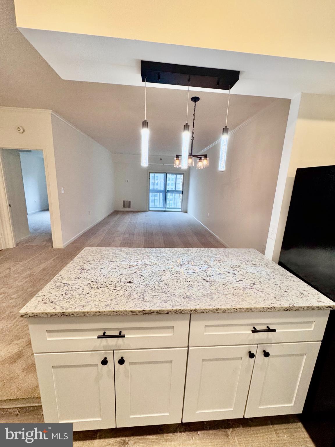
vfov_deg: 102.1
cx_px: 168
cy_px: 224
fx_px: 181
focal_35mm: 14
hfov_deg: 85.7
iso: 200
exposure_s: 1/120
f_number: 2.2
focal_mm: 2.22
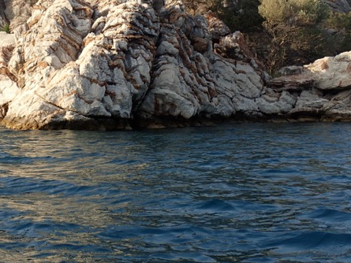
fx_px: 700
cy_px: 39
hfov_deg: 27.7
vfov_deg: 21.0
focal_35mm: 69
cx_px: 80
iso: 100
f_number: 4
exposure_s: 1/320
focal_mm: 7.34
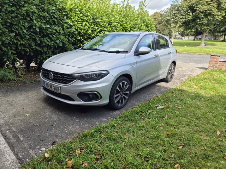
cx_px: 113
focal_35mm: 23
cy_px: 84
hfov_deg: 73.9
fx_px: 150
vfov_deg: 58.9
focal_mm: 5.4
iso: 25
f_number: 1.8
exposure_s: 1/422
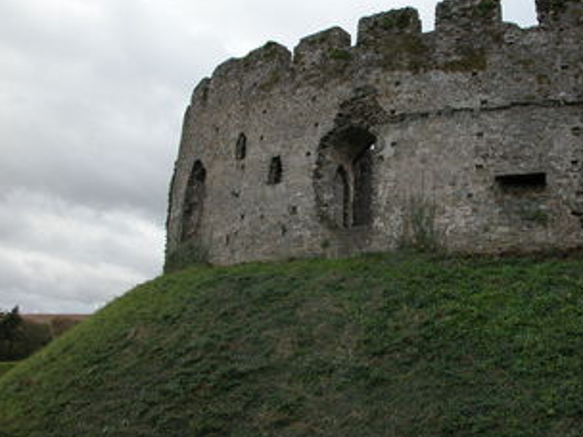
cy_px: 182
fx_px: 775
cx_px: 366
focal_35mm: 46
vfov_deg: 31.5
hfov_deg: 40.9
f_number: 4.5
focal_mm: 8.9
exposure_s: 1/147
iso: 100
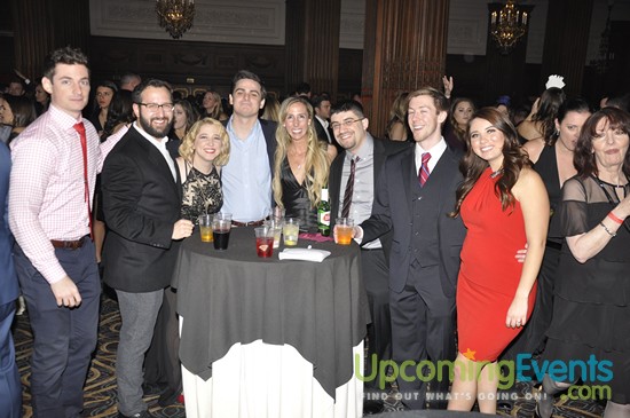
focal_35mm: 36
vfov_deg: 36.8
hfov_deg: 53.2
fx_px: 629
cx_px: 315
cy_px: 209
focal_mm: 24
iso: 400
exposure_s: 1/60
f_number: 5
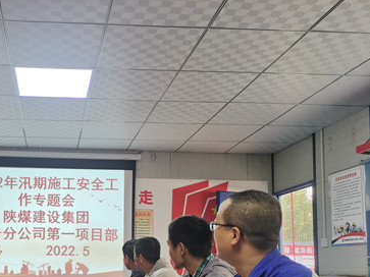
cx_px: 71
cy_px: 227
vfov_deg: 32.5
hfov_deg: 41.9
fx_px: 459
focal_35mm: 43
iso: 400
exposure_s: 1/120
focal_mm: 5.58
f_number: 1.8
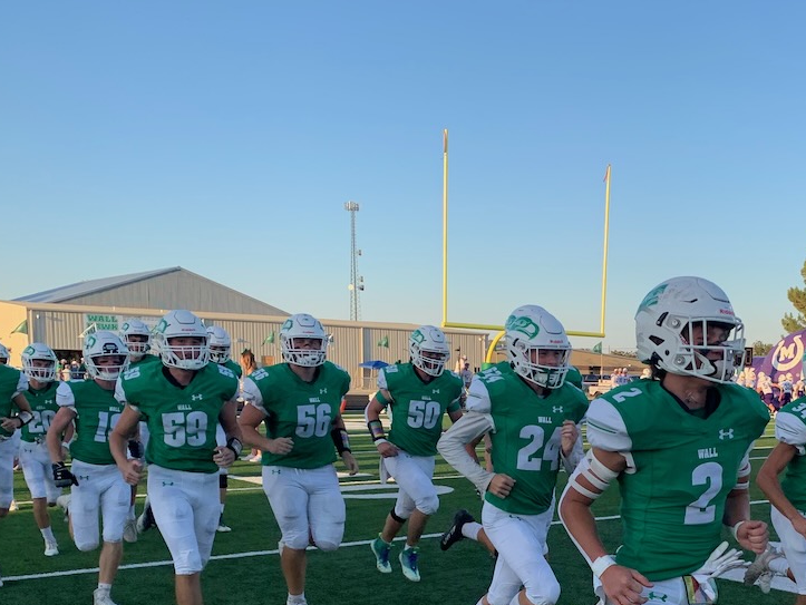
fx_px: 1072
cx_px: 573
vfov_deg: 30.3
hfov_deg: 40.4
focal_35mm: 46
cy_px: 533
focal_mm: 4.25
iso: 25
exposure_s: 1/651
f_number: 1.8
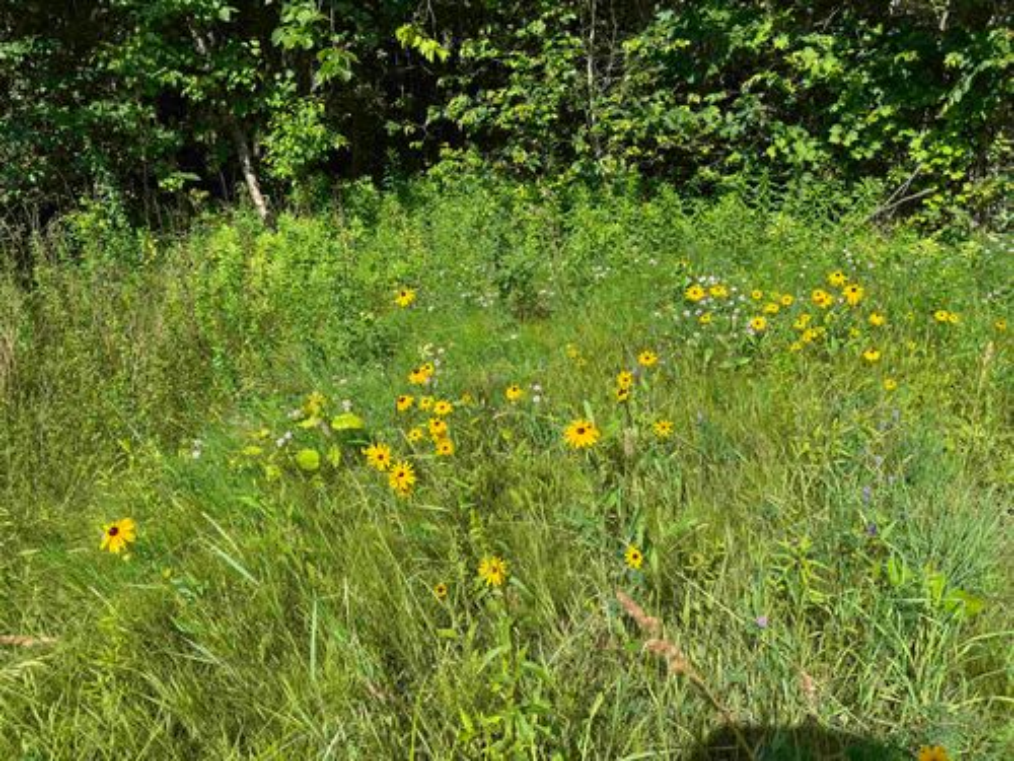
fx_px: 703
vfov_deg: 56.8
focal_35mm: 24
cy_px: 380
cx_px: 507
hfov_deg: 71.6
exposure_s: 1/2710
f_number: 1.78
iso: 80
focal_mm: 6.76
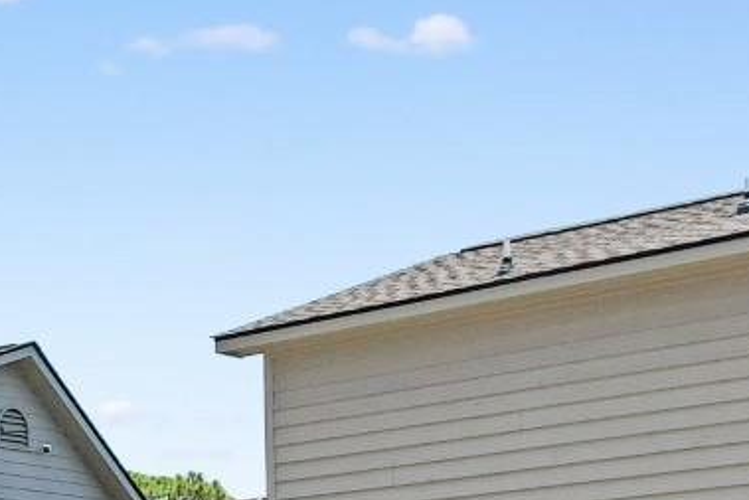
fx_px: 1956
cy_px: 700
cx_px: -150
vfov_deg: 13.9
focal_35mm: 94
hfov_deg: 20.3
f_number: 2.8
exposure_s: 1/730
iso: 130
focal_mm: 8.38
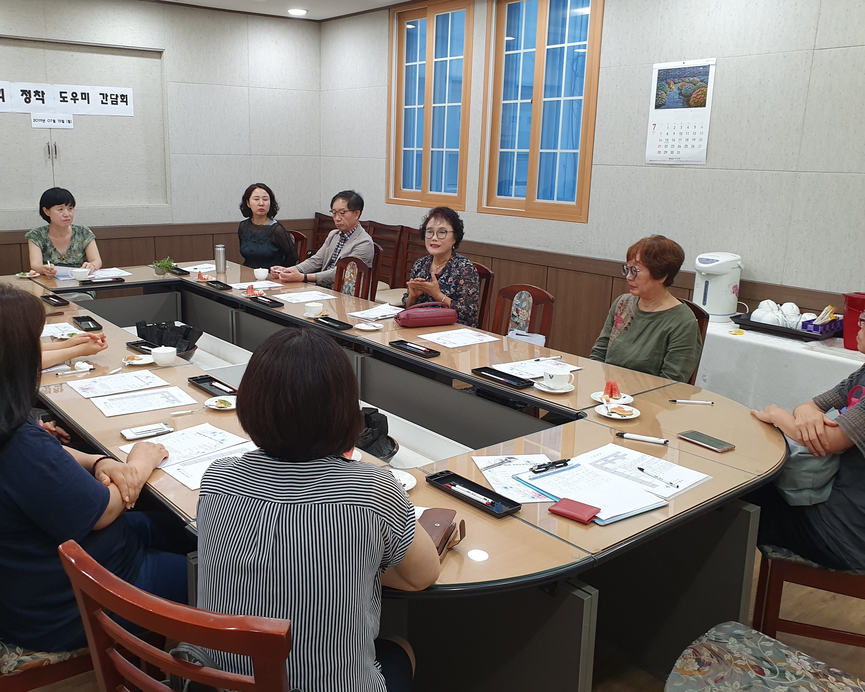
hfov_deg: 58.6
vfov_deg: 48.5
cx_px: 384
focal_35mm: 30
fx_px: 768
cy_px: 334
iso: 160
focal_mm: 4.32
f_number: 2.4
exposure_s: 1/40
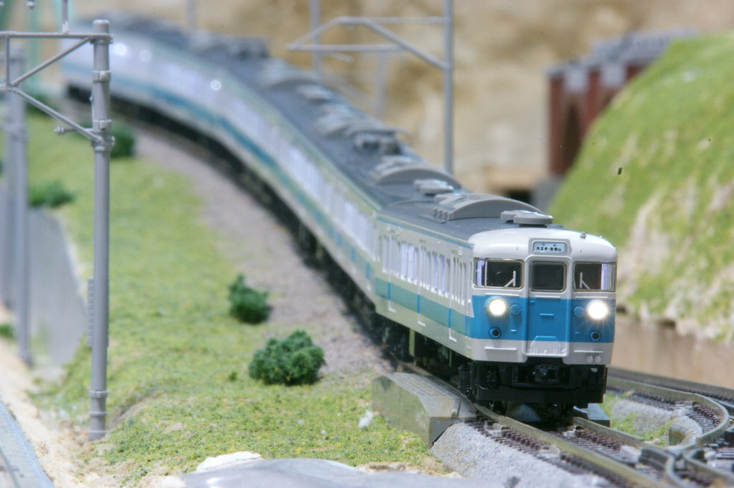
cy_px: 244
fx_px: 9167
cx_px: 367
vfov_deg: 3.1
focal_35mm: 450
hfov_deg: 4.6
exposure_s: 10
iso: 400
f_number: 40
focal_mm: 300
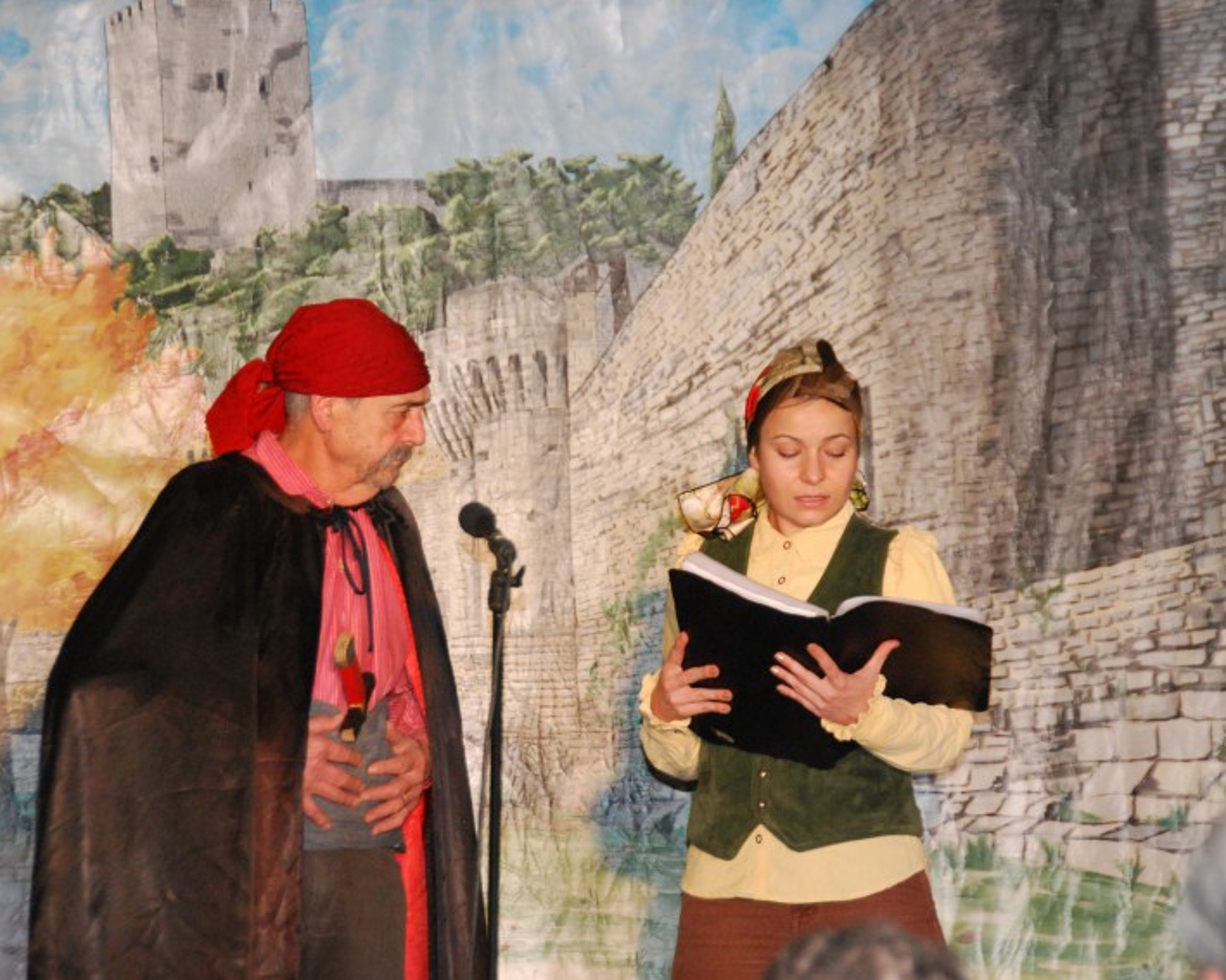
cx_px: 646
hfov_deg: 10.3
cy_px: 506
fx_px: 6770
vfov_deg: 8.3
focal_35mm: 187
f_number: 5.6
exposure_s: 1/60
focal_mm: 105
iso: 1400
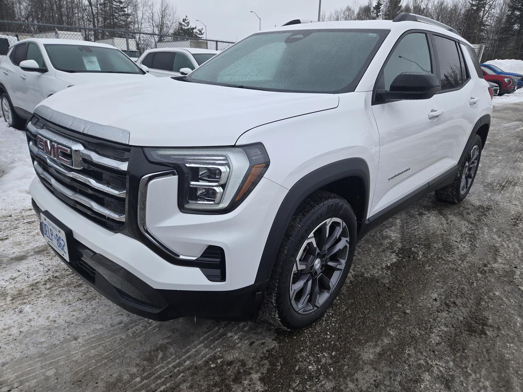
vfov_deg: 58.9
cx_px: 262
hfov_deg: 73.9
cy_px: 196
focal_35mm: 23
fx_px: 347
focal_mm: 5.4
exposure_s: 1/661
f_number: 1.8
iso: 25
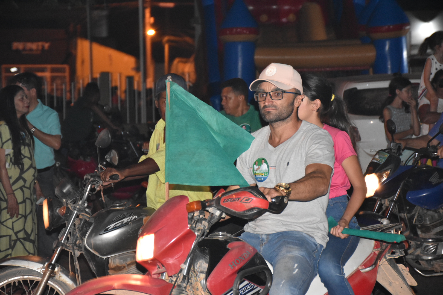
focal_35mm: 135
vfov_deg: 10.2
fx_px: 1661
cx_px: 222
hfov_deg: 15.2
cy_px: 148
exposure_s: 1/100
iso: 3200
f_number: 5.3
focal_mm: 90
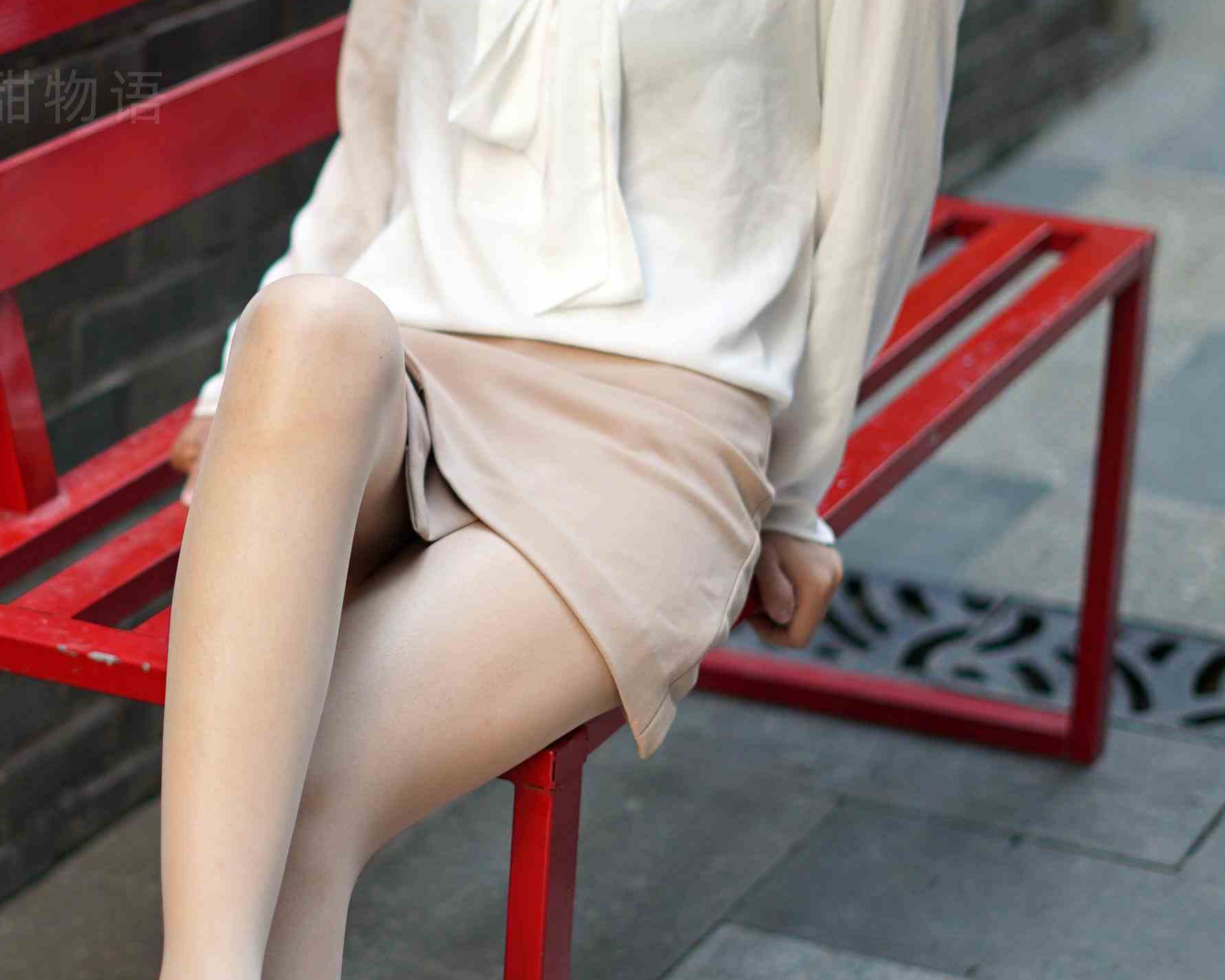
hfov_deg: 17.1
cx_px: 341
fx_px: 4061
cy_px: 460
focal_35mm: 112
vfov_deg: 13.8
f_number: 1.8
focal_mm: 50
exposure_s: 1/500
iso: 200
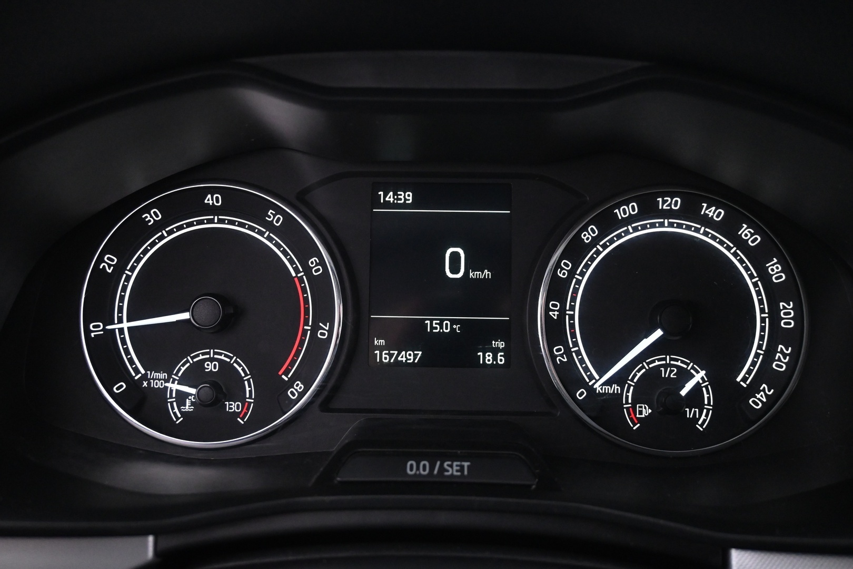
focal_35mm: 32
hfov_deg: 58.3
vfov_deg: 40.8
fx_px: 764
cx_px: 426
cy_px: 284
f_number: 4
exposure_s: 1/30
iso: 3200
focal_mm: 21.5
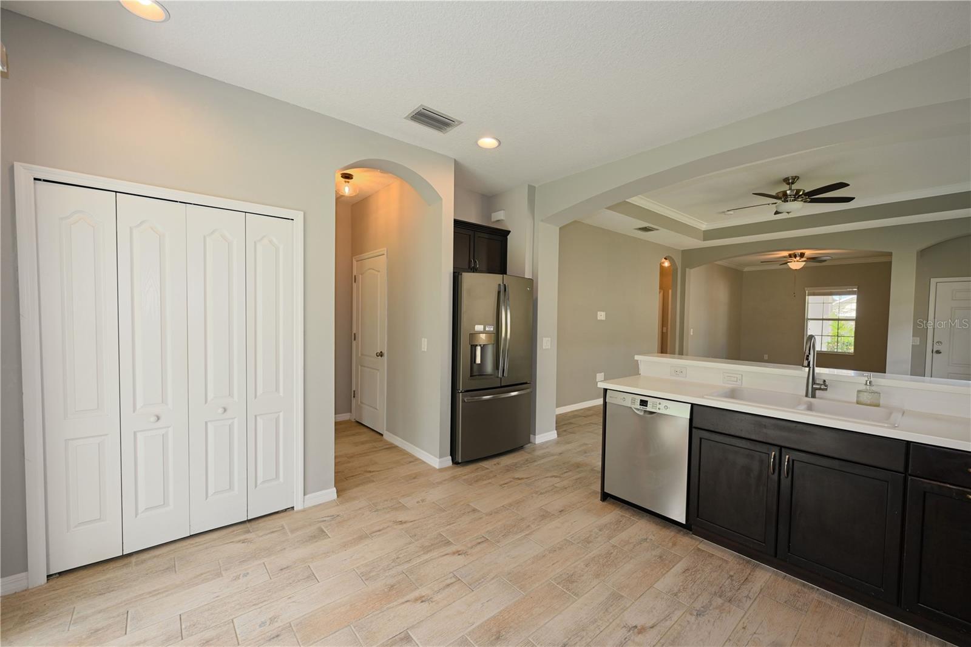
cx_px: 486
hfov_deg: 102.3
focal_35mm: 14
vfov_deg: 79.2
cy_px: 324
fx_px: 391
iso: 1100
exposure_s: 1/60
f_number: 4
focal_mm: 14.5
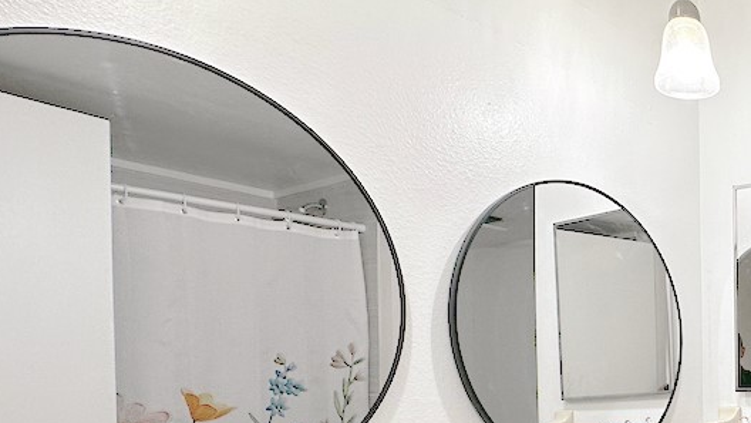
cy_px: 407
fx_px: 737
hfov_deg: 42.2
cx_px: 832
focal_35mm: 37
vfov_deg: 30.1
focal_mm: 2.22
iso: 125
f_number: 2.2
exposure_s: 1/120
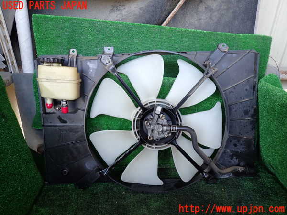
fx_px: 207
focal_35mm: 25
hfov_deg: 69.4
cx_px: 144
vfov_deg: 54.9
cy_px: 108
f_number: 2
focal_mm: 4.5
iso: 125
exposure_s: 1/60
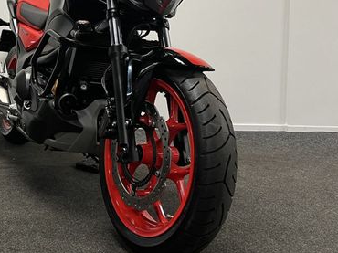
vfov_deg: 31.5
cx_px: 98
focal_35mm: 45
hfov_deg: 41.2
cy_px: 58
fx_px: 439
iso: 80
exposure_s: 1/50
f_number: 1.6
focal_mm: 5.1
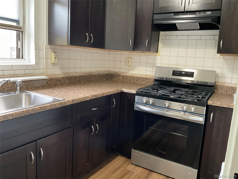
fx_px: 199
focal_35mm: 29
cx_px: 119
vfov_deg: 48.2
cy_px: 90
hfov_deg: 61.7
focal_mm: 3
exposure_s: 1/60
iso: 250
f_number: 1.8
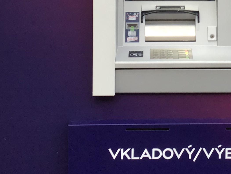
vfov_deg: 15.0
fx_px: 641
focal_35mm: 96
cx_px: 186
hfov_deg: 20.2
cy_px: -19
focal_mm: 3.3
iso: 32
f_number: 2.4
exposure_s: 1/50
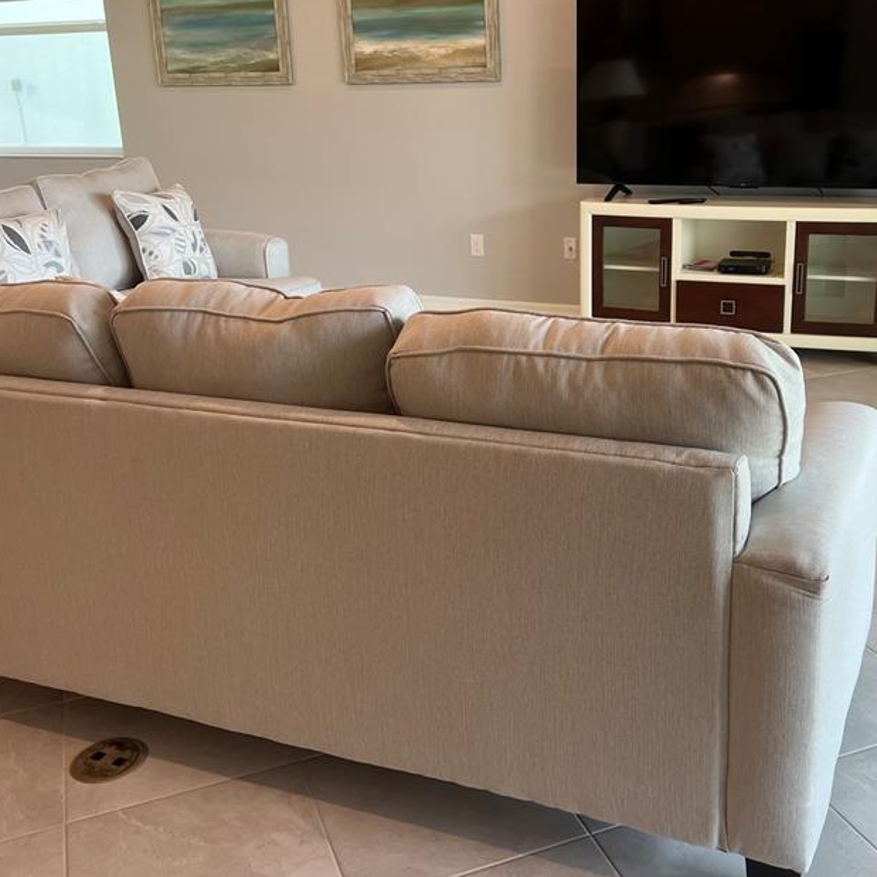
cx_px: 514
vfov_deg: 43.7
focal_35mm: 38
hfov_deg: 43.7
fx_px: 1089
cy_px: 368
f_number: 1.5
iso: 100
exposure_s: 1/120
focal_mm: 5.7
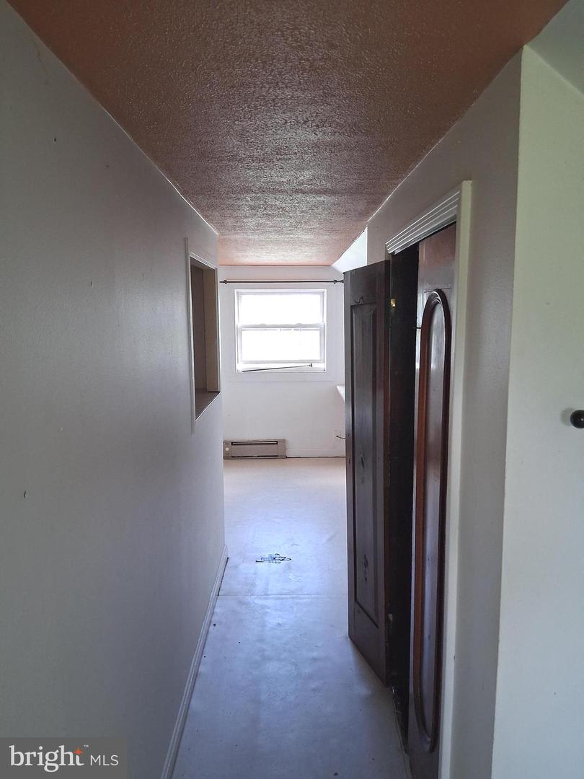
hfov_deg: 53.1
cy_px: 390
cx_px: 292
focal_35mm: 26
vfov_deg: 67.3
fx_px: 585
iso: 250
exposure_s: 1/50
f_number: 1.8
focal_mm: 3.98
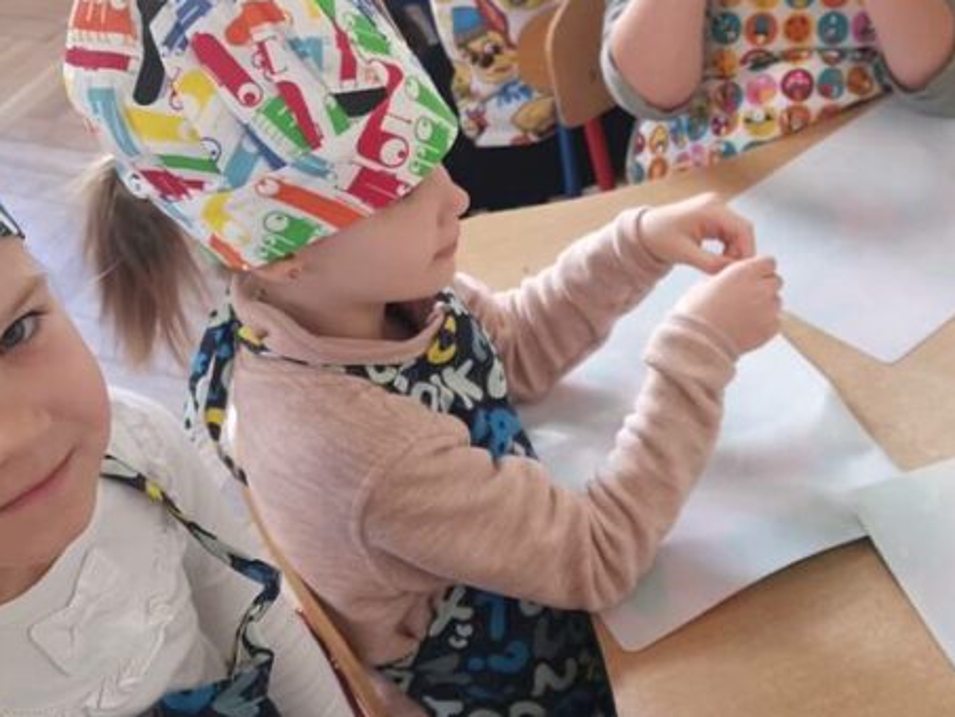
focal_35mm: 61
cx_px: 554
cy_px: 253
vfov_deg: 24.0
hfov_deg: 31.6
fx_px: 1683
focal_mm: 5.58
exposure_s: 1/100
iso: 250
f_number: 1.8
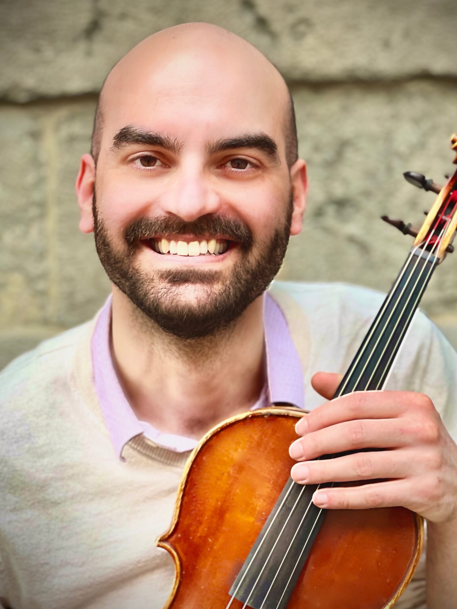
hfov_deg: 16.1
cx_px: 248
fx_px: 1620
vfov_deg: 21.3
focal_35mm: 92
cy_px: 307
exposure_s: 1/121
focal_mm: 9
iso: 64
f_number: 2.8
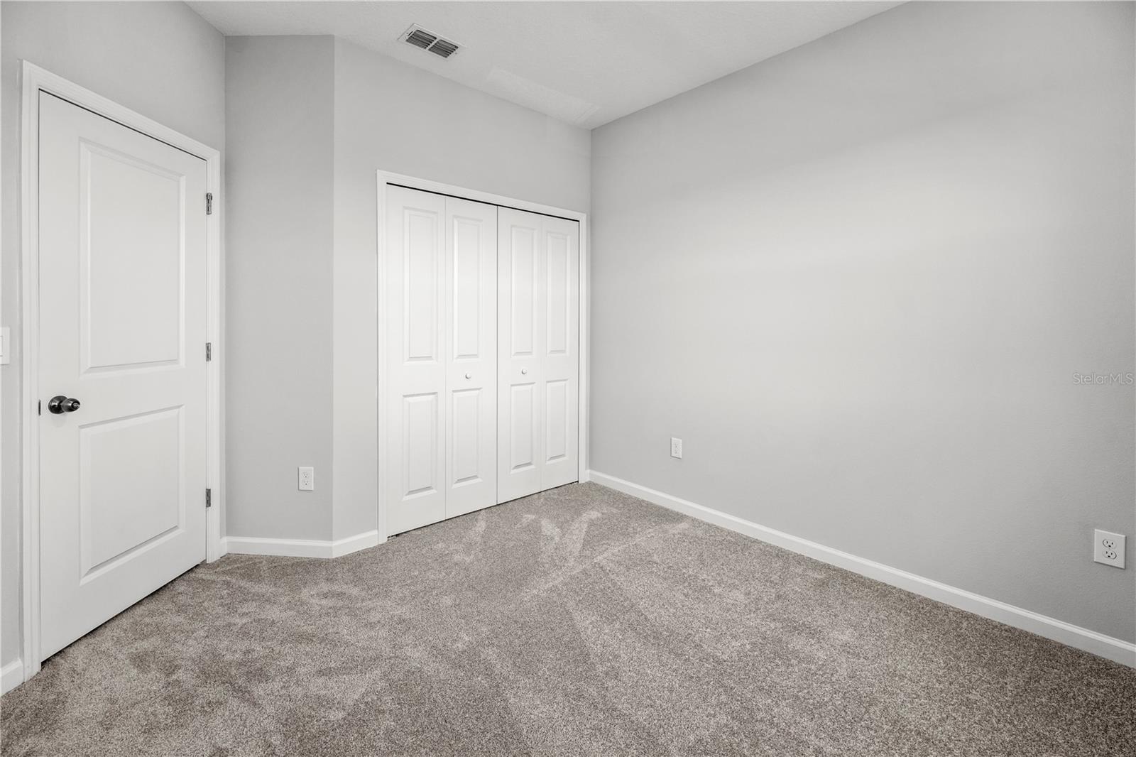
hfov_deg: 104.3
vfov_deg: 81.2
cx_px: 568
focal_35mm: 14
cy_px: 378
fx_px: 442
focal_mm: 14
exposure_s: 1/30
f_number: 4
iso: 250
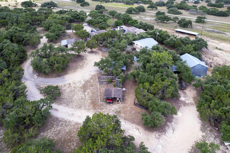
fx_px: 141
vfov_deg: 57.2
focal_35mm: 22
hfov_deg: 78.6
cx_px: 115
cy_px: 76
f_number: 2.8
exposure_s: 1/30
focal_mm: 8.38
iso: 110
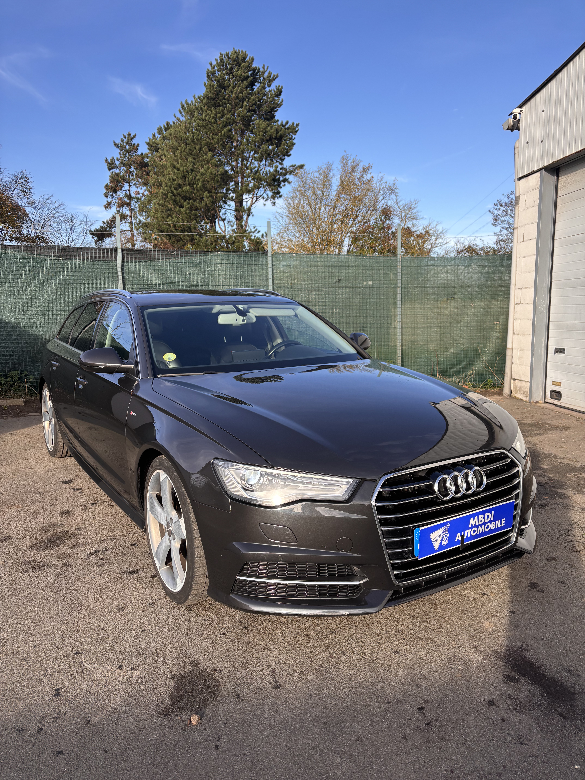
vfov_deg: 67.3
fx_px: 586
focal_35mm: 26
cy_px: 390
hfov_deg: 53.1
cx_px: 292
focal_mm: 5.96
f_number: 1.6
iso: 50
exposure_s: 1/559
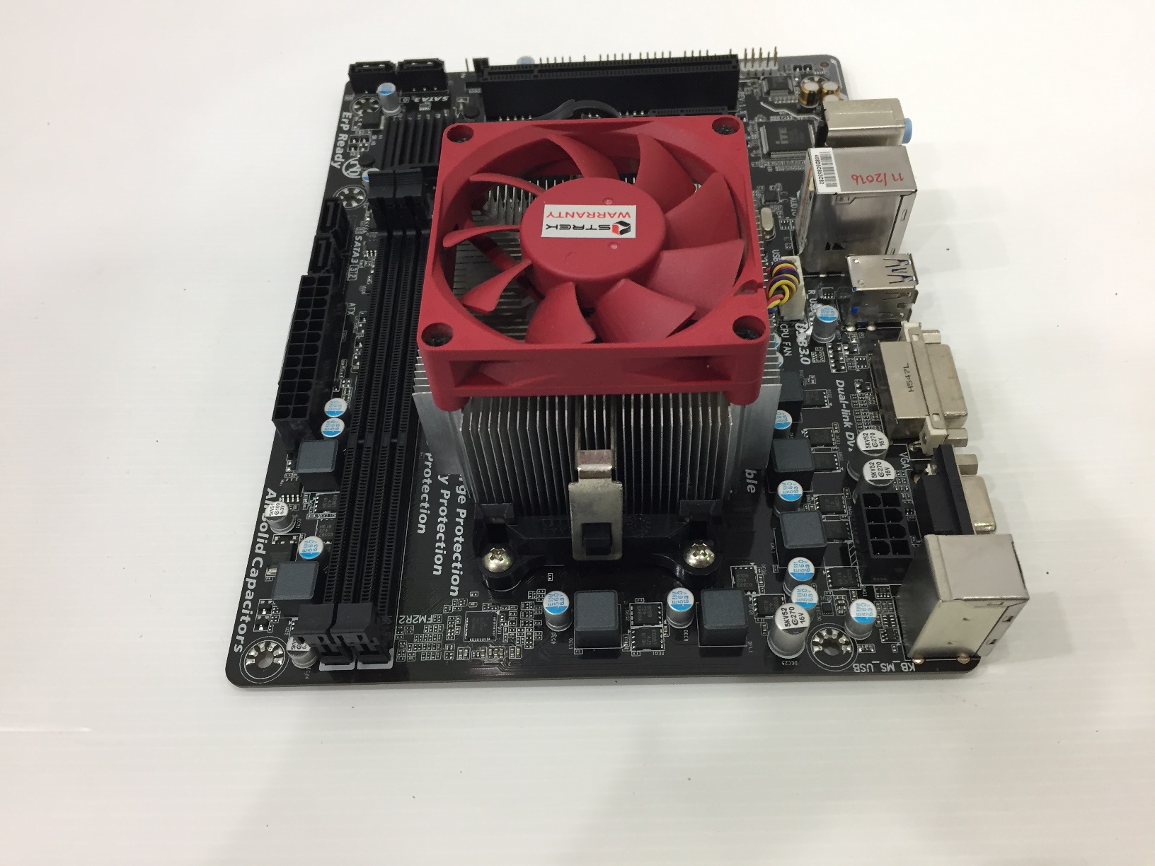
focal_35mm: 29
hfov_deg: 61.7
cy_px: 433
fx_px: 968
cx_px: 578
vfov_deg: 48.2
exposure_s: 1/33
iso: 125
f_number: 2.2
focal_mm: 4.15
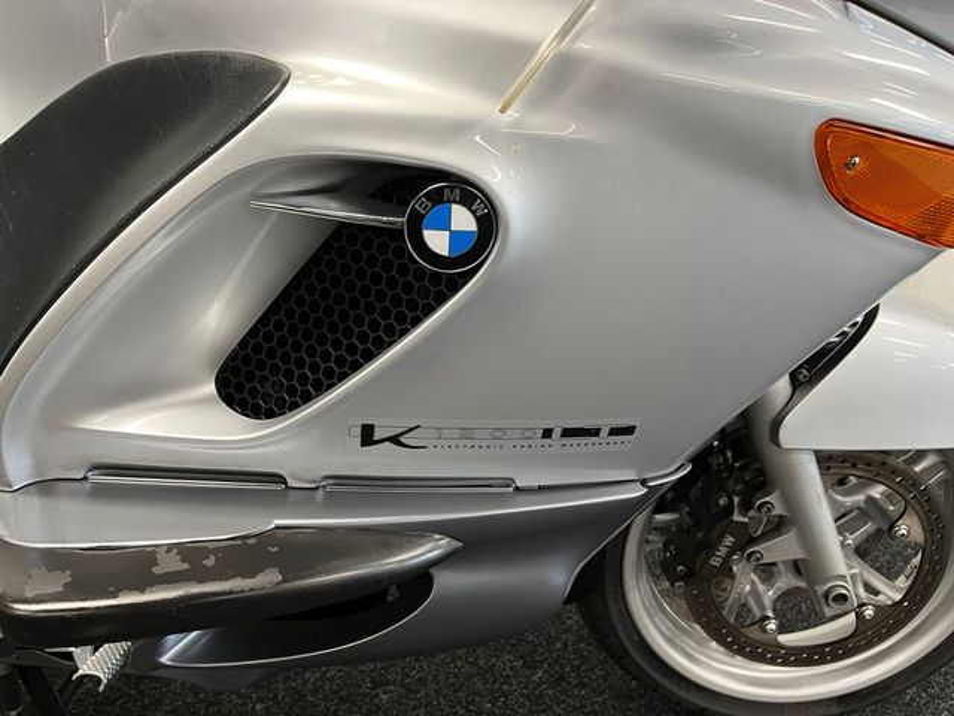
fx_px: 717
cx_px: 477
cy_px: 358
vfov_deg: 53.1
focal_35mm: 26
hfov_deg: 67.3
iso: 250
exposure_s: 1/50
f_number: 1.6
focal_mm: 5.1
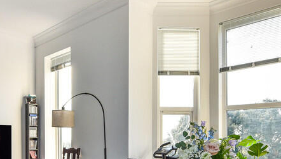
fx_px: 253
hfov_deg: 57.8
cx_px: 123
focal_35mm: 34
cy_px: 139
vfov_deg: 33.2
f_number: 7.1
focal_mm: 14
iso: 400
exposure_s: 1/200
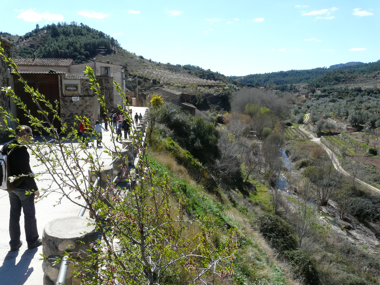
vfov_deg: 49.7
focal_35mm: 28
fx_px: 307
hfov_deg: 63.4
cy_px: 142
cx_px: 190
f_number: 5.6
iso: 100
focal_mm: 4.6
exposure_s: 1/200
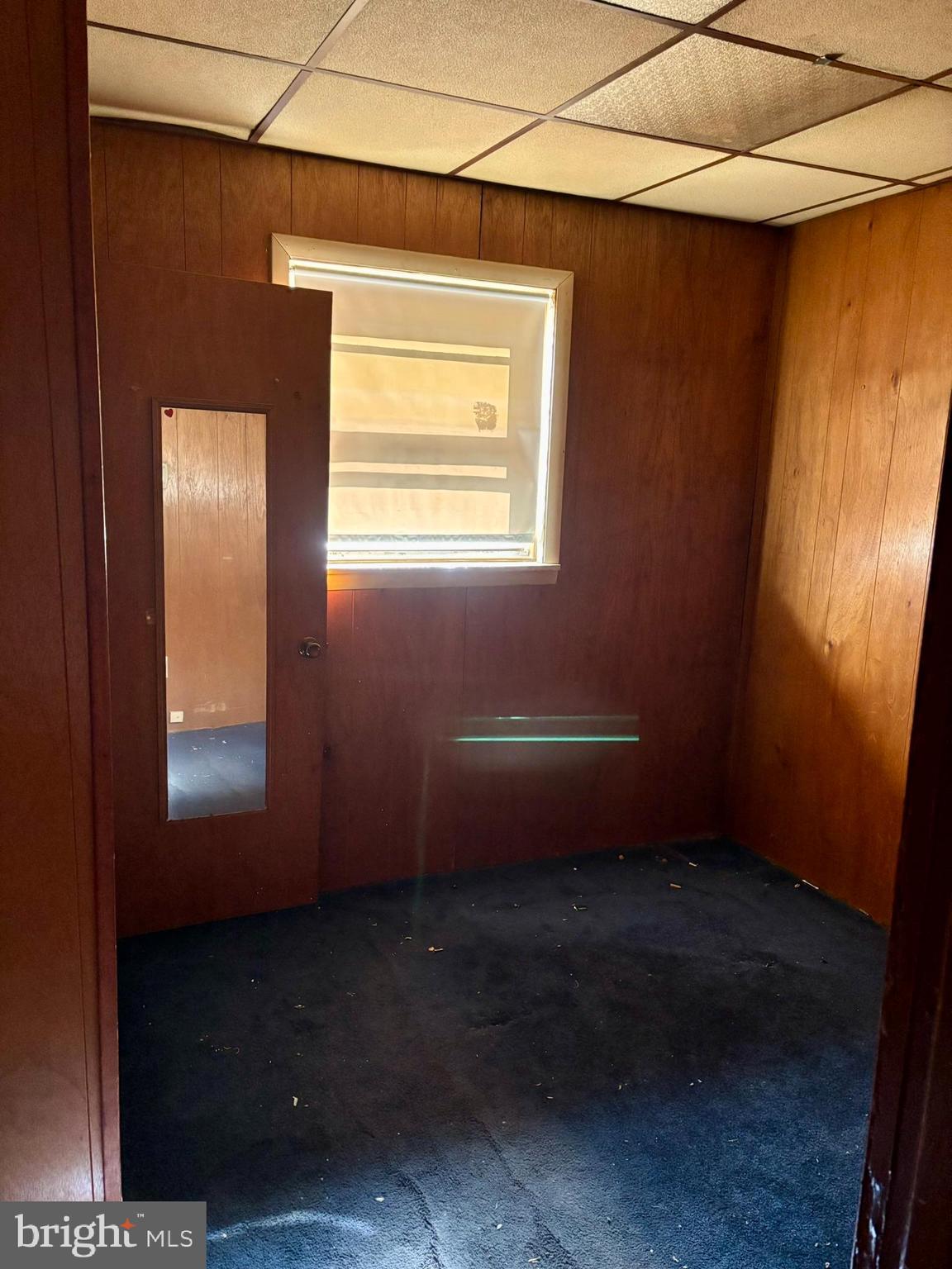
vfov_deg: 67.3
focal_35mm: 26
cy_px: 634
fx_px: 953
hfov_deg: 53.1
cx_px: 476
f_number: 1.6
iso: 500
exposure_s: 1/60
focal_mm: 5.96
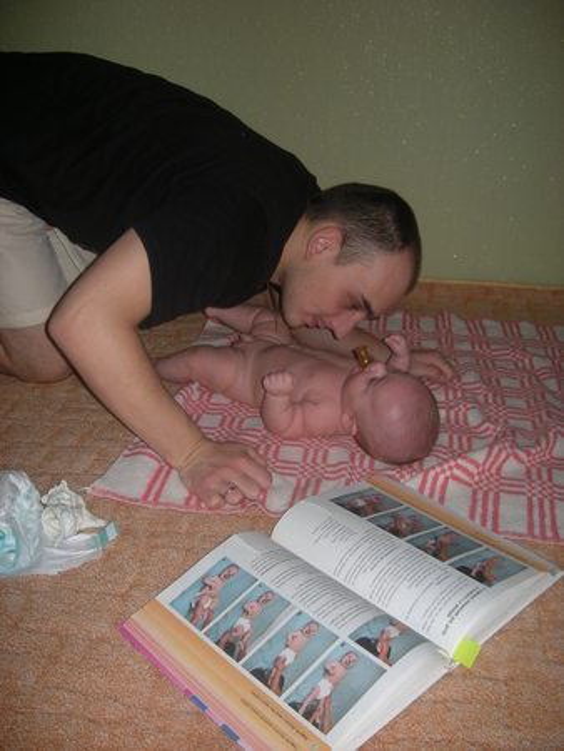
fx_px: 760
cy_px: 376
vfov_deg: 52.6
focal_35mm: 35
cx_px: 282
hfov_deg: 40.7
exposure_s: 1/60
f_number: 2.8
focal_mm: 5.7
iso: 64
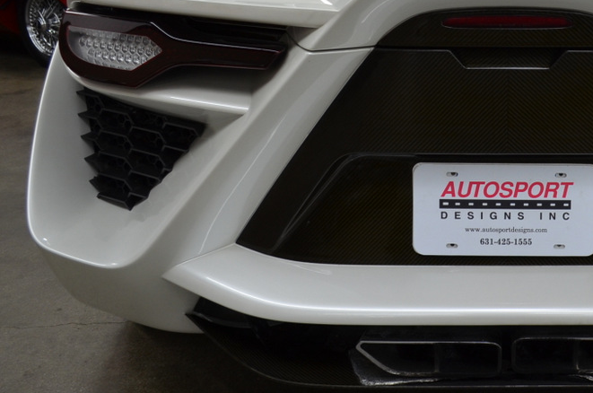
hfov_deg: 38.1
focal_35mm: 49
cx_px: 517
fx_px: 806
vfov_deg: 27.1
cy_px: 111
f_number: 4
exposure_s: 1/60
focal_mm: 18
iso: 400
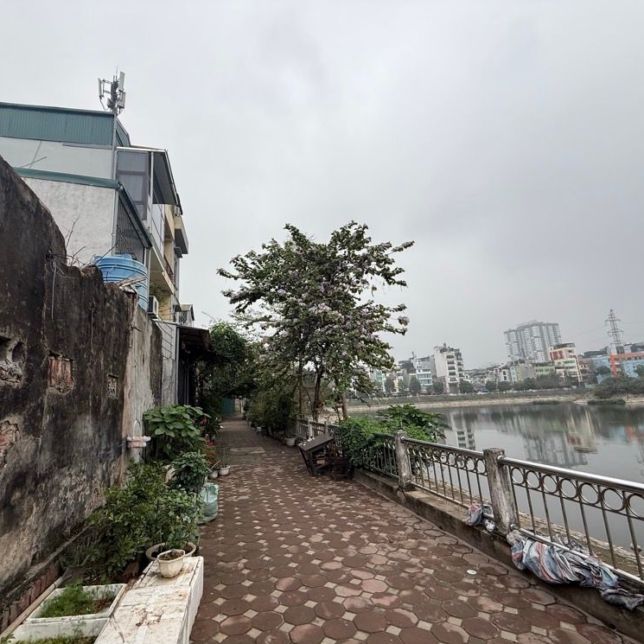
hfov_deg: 83.7
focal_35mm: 17
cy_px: 328
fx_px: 358
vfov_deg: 84.0
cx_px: 292
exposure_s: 1/1235
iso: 50
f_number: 2.2
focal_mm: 2.22
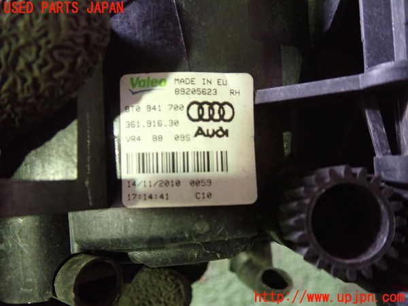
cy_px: 153
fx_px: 354
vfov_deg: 46.8
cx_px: 204
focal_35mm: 30
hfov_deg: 60.0
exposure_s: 1/30
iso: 800
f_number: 2.3
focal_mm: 5.4
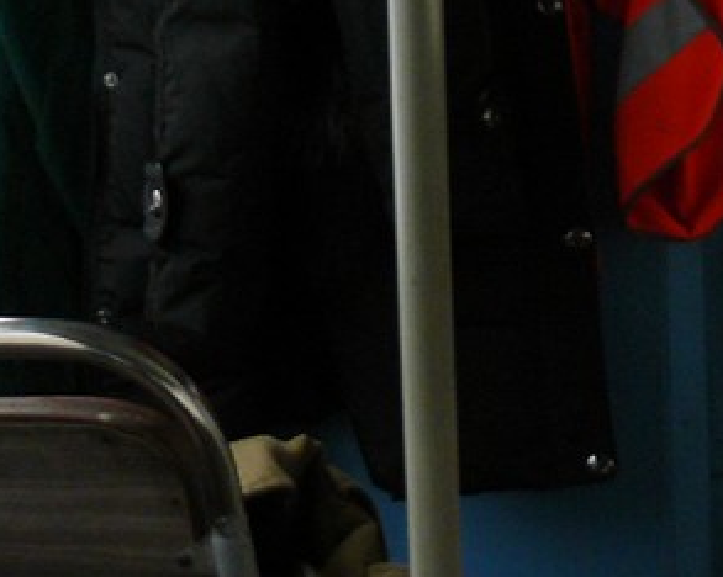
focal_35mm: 123
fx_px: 2630
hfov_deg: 14.7
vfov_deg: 12.1
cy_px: -202
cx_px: 1051
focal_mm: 6
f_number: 2.8
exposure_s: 1/30
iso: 200
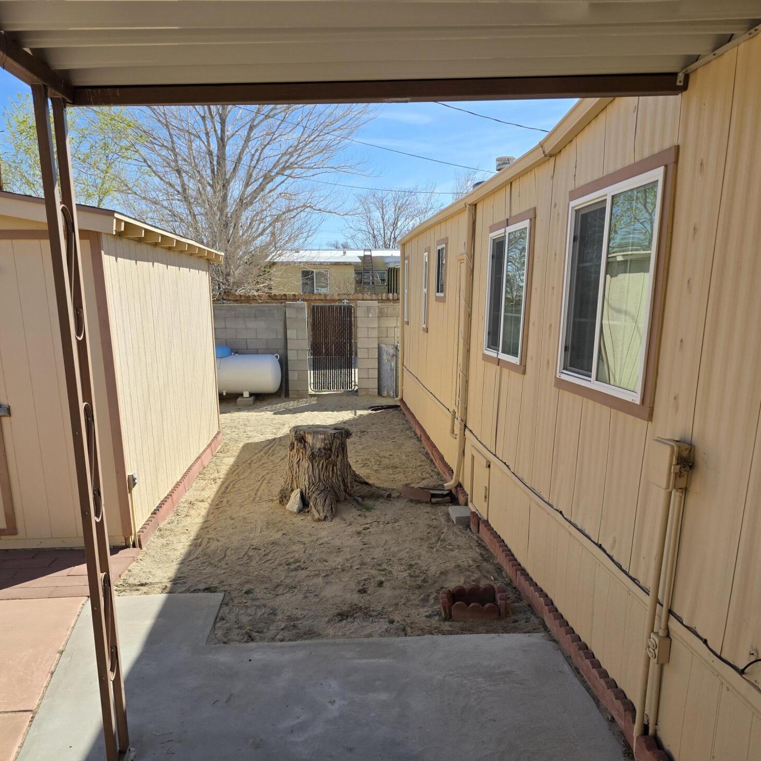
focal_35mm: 28
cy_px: 460
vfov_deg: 56.8
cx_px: 379
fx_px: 696
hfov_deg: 57.3
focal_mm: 6.3
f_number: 1.7
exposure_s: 1/4333
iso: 80
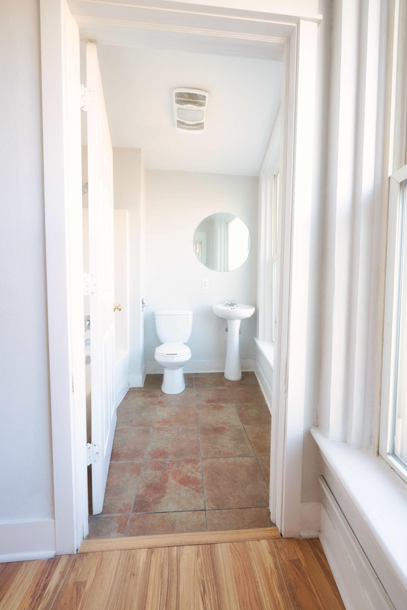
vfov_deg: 104.3
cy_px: 305
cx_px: 204
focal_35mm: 14
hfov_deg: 81.2
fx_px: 237
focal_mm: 14
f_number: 14
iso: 100
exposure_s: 1
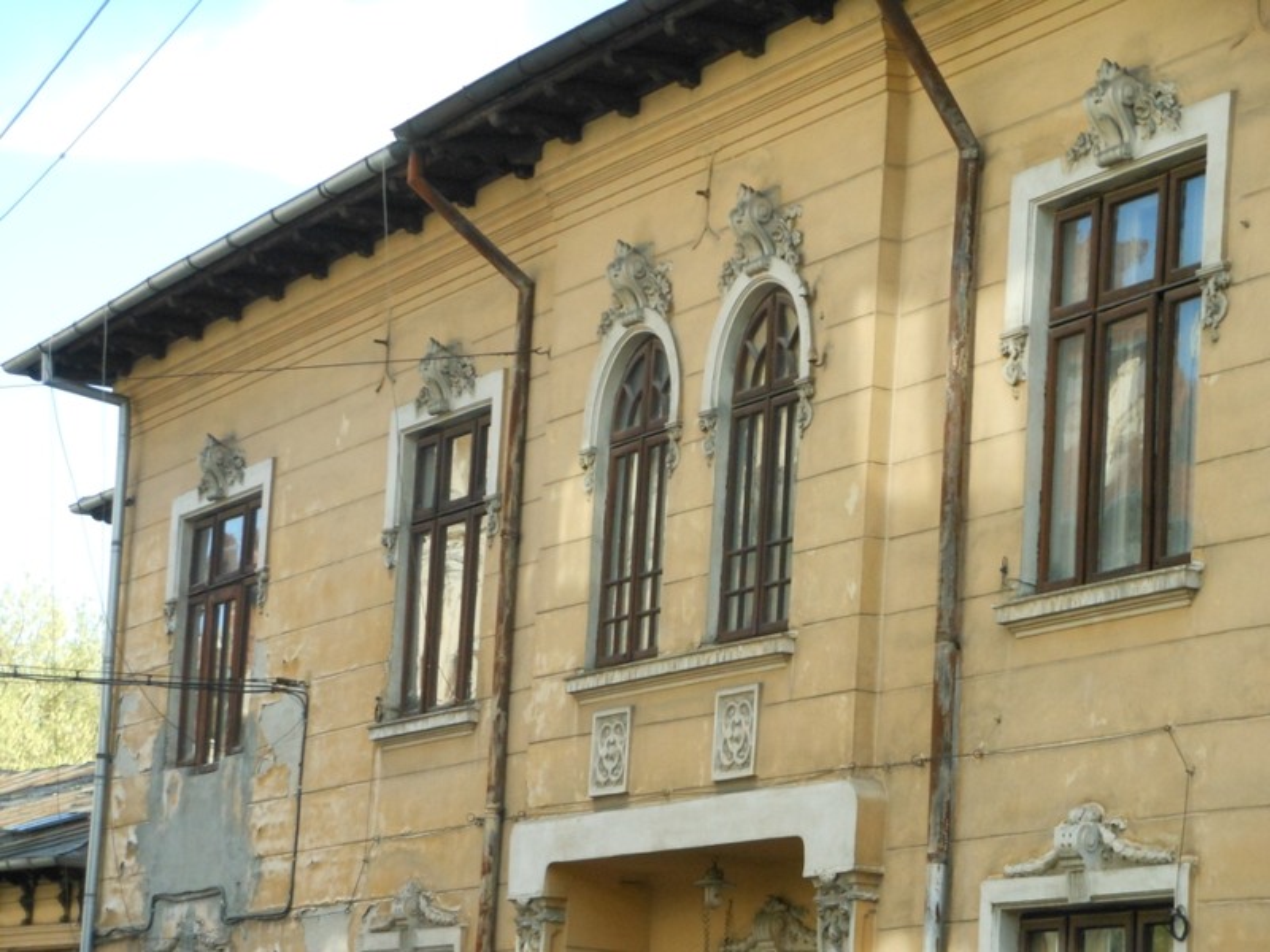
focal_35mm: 111
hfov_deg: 17.7
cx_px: 635
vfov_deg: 13.3
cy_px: 476
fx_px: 4072
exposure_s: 1/400
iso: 400
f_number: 4.8
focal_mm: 19.7
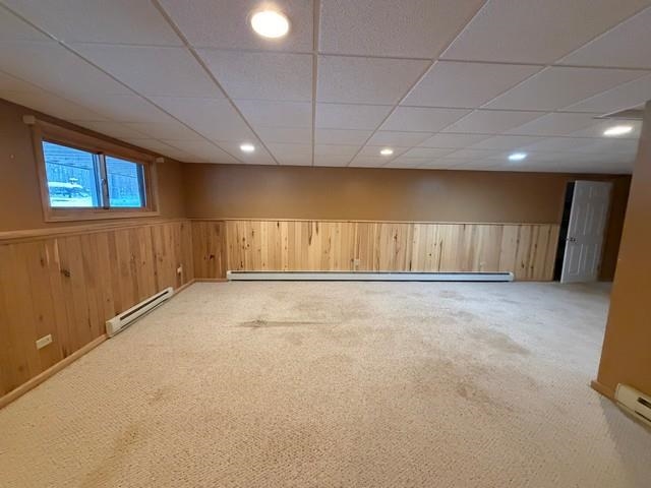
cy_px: 244
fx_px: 263
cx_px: 326
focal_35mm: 14
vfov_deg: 85.7
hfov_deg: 102.1
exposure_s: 1/60
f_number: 2.2
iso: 800
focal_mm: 2.22
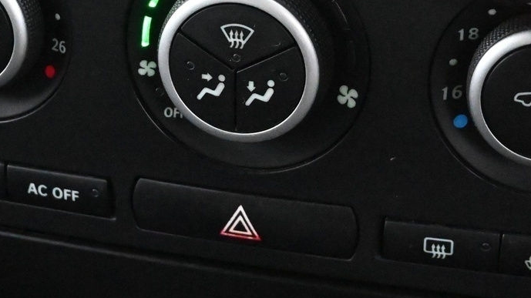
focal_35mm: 102
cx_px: 247
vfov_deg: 11.9
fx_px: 1430
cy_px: 65
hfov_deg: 21.0
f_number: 4.5
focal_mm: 27.5
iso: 14400
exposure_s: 1/40
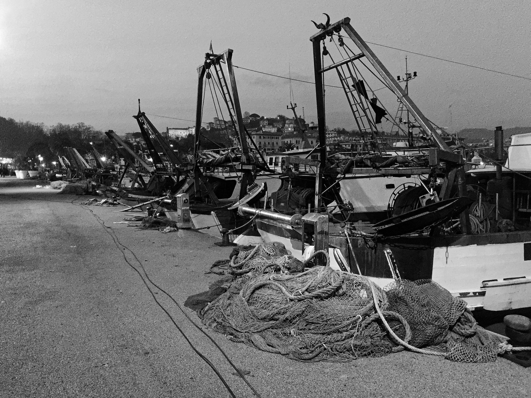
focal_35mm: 29
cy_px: 199
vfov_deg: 48.2
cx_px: 266
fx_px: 445
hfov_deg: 61.7
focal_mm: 4.15
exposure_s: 1/8
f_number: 2.2
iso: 200
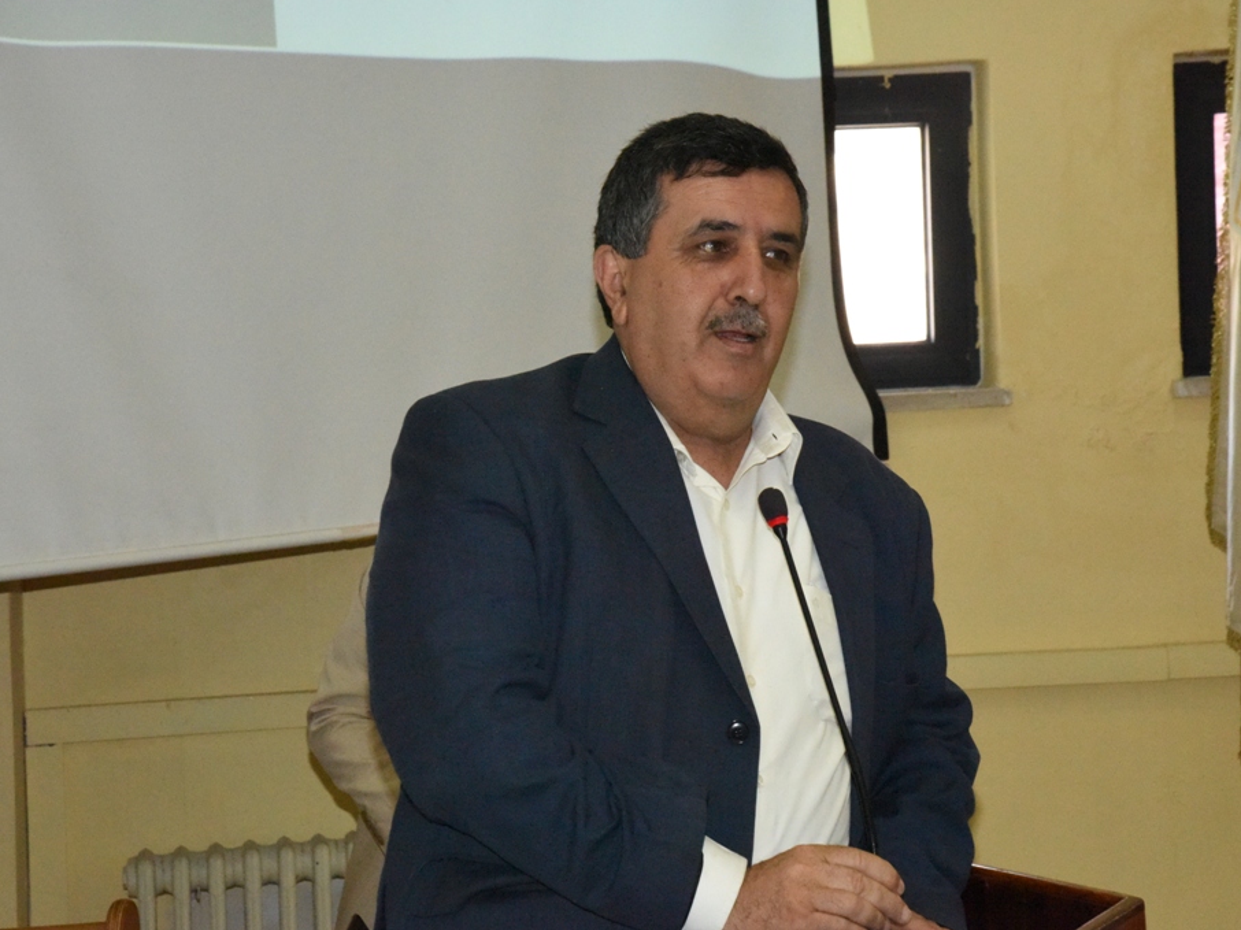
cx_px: 657
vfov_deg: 14.8
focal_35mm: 100
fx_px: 3584
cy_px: 466
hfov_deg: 19.6
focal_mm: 92
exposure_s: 1/250
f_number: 14
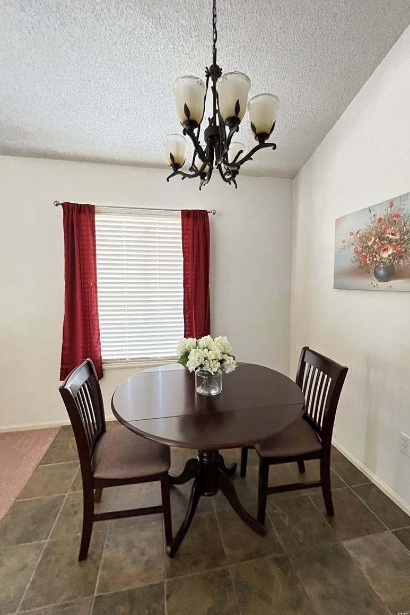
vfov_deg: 104.2
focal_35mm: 14
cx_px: 206
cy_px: 305
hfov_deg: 81.2
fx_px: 239
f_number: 1.8
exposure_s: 1/60
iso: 1000
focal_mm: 1.57
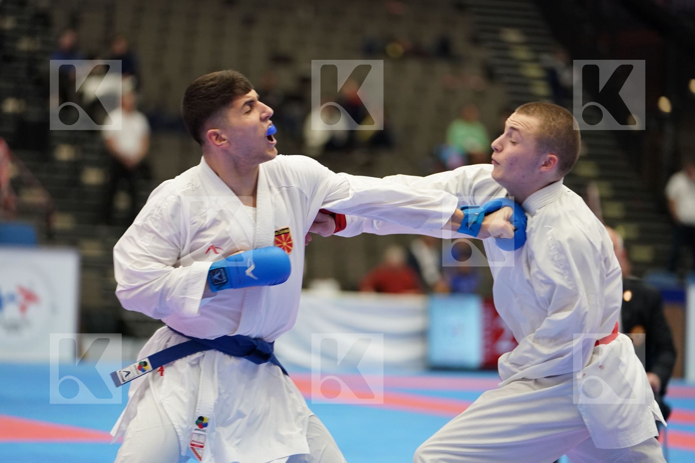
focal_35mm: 151
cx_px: 348
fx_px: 2915
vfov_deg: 9.1
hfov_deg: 13.6
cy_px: 232
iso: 3200
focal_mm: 151
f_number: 2.8
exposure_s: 1/1000
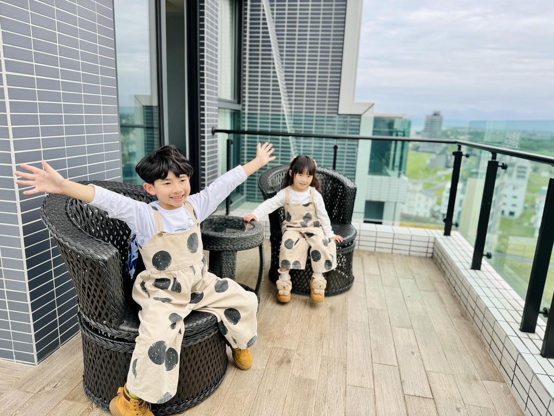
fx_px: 384
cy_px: 208
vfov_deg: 56.8
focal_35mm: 24
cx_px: 277
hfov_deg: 71.6
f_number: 1.78
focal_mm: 6.76
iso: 80
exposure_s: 1/645
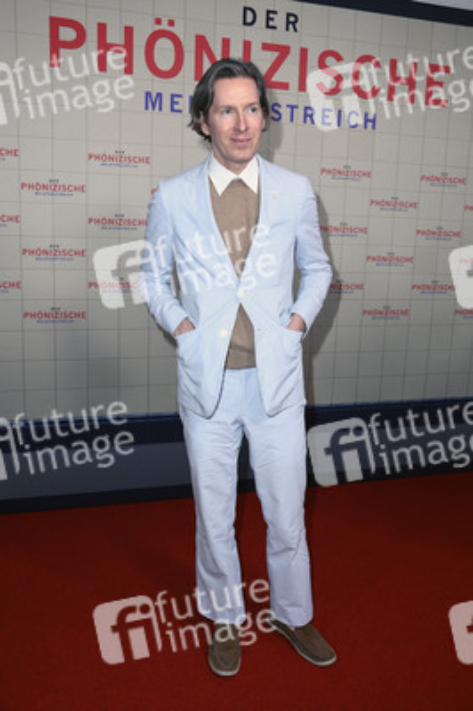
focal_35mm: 32
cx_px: 236
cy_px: 356
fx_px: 632
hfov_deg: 41.0
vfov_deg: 58.8
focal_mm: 32
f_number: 5.6
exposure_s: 1/250
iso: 800
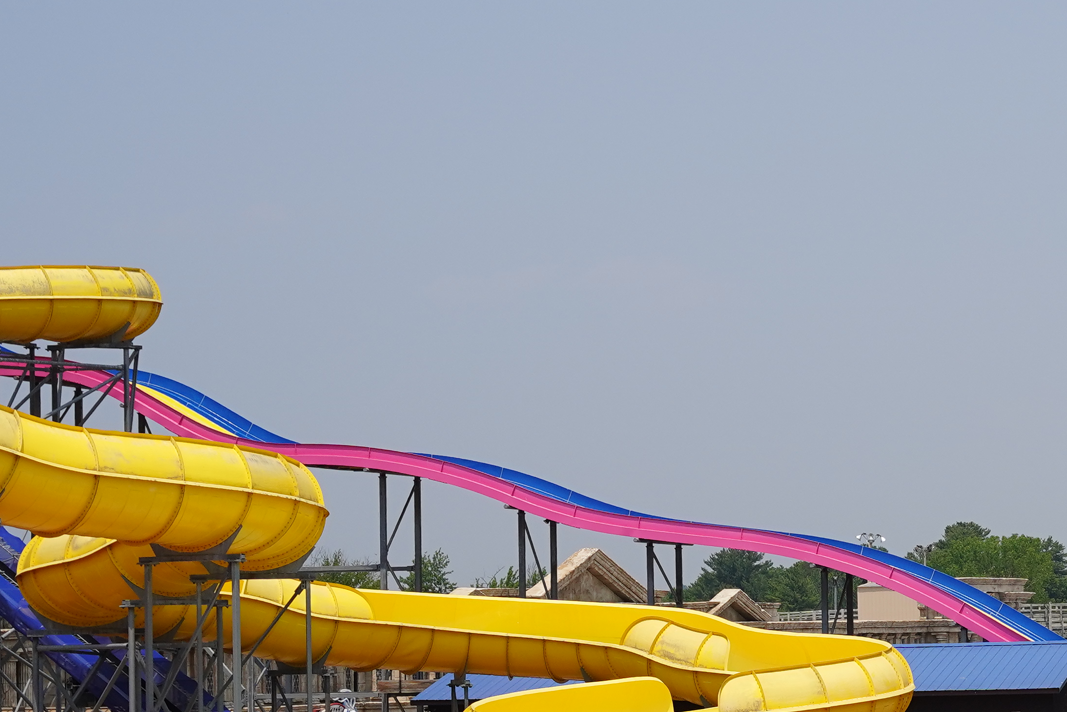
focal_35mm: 119
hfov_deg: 16.7
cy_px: 508
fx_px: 3514
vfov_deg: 11.5
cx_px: 1199
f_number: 8
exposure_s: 1/1250
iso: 320
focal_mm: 43.2
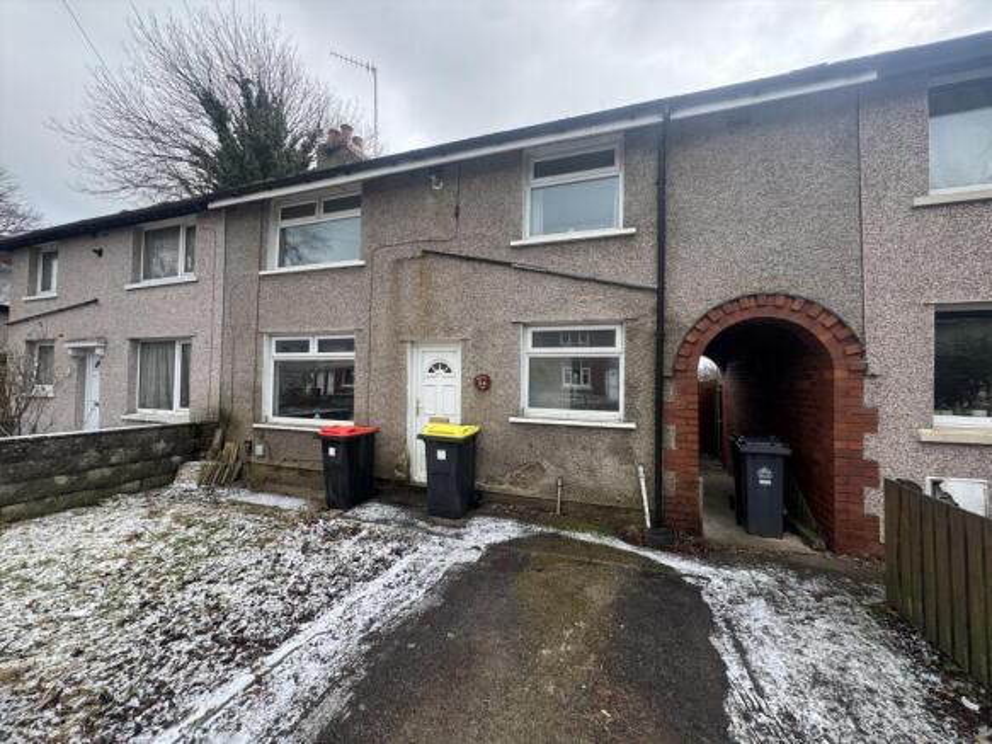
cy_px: 372
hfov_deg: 102.1
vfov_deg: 85.7
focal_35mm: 14
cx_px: 496
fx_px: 401
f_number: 2.2
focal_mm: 2.22
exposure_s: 1/99
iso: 40
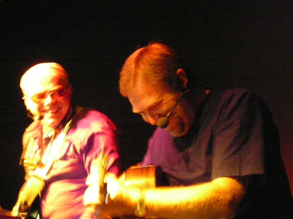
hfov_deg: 18.7
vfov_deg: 14.1
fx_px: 889
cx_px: 146
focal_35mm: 105
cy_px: 110
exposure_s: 1/13
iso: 800
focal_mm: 15.6
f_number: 3.9
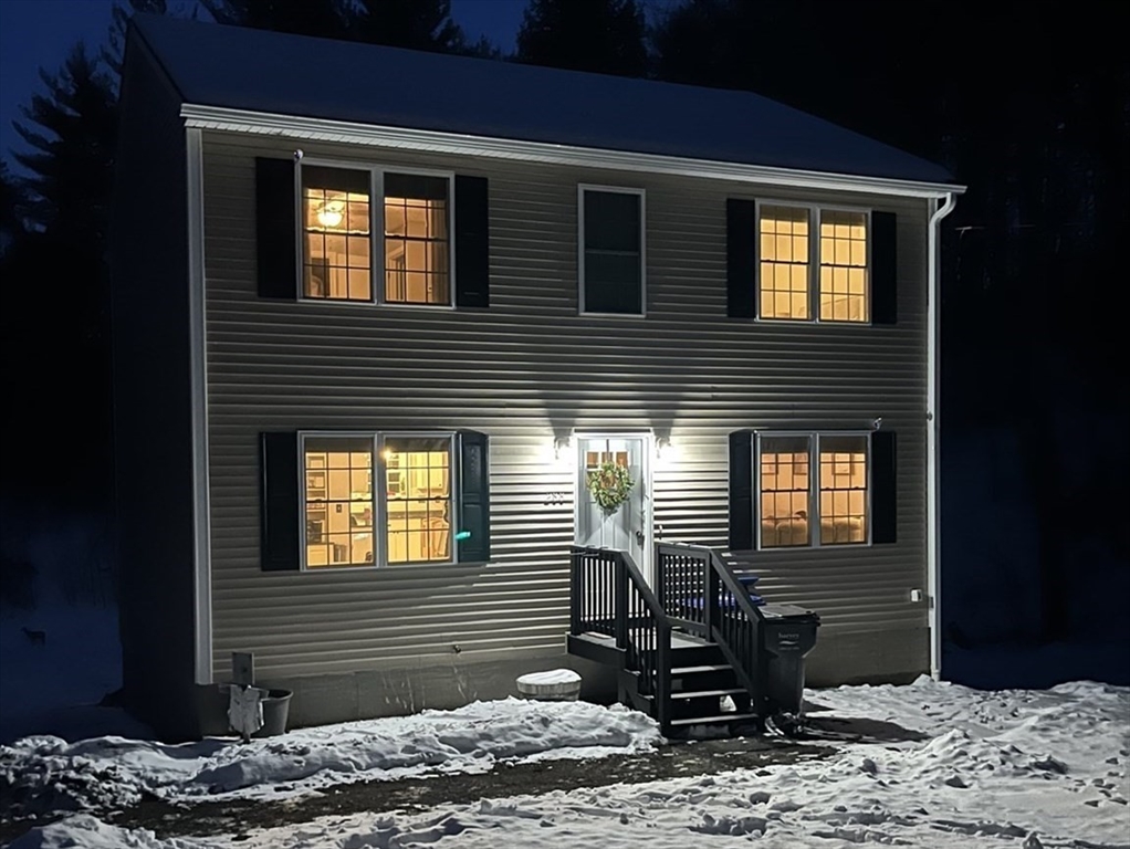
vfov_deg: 53.1
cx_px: 565
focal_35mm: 26
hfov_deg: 67.3
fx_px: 849
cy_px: 424
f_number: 1.6
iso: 1000
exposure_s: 1/24
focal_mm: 5.1
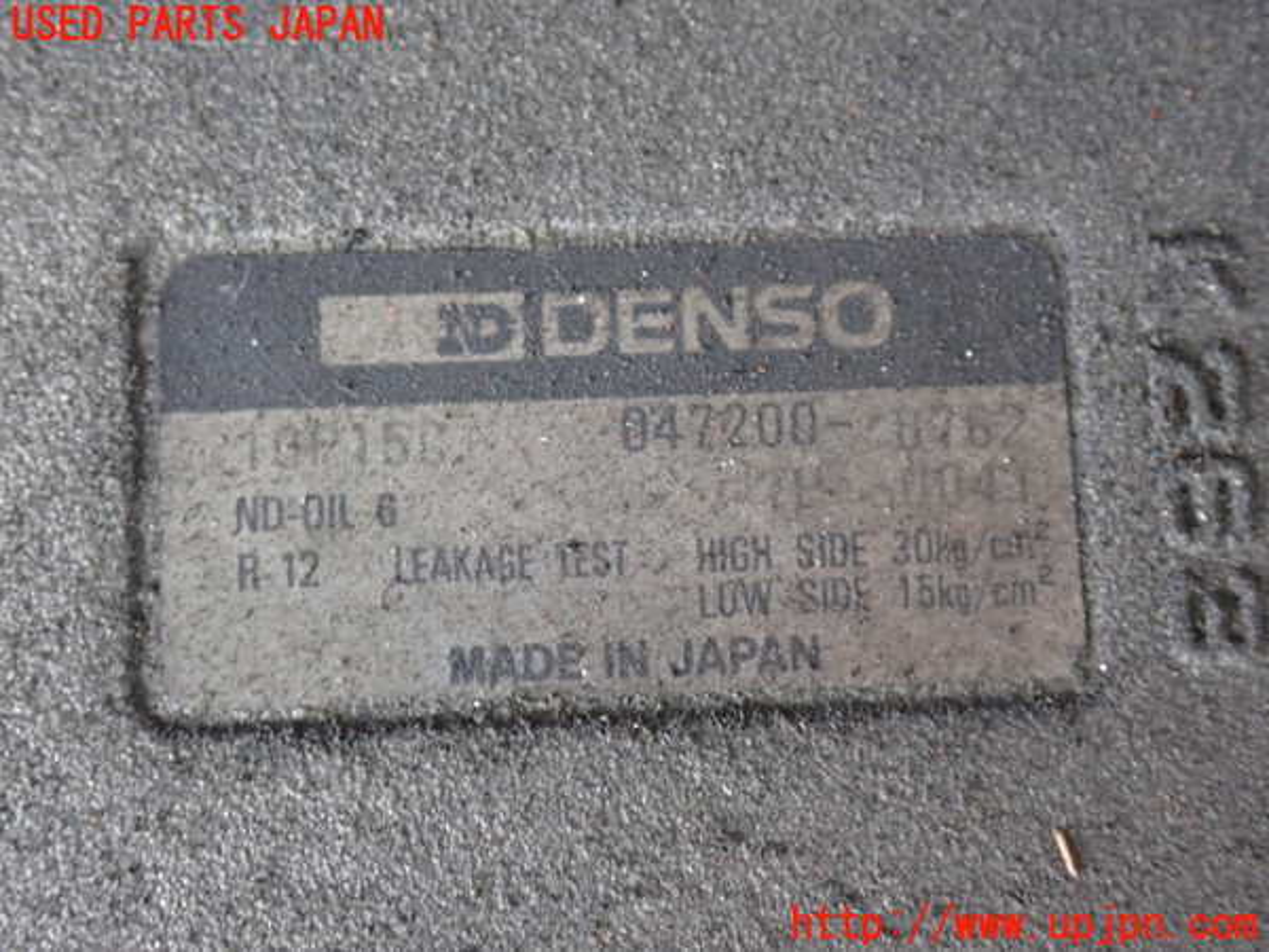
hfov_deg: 33.2
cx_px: 634
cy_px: 476
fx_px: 2126
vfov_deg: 25.2
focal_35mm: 58
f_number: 3.5
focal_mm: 10.35
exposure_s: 1/30
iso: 800
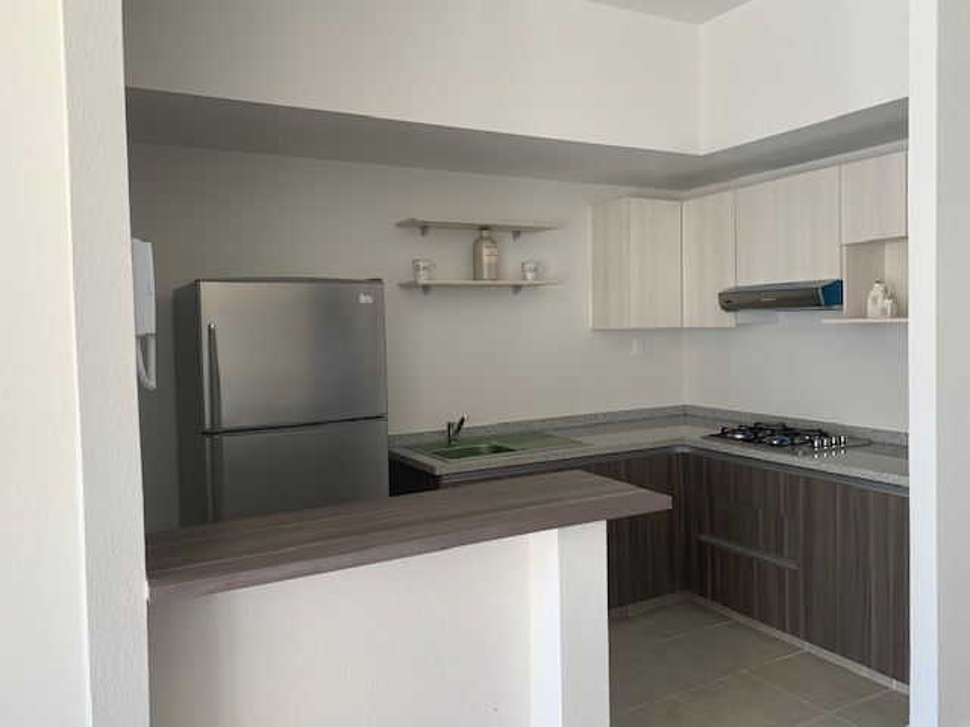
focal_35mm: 26
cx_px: 485
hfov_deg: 67.3
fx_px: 729
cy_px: 364
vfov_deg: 53.1
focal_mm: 4.25
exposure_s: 1/121
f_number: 1.8
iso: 50
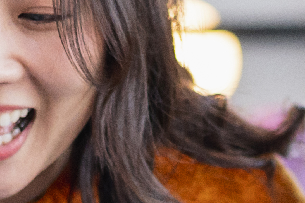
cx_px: 129
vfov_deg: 2.2
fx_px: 5244
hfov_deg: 3.3
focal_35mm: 619
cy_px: 444
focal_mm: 85
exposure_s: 1/1600
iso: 1000
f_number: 1.8
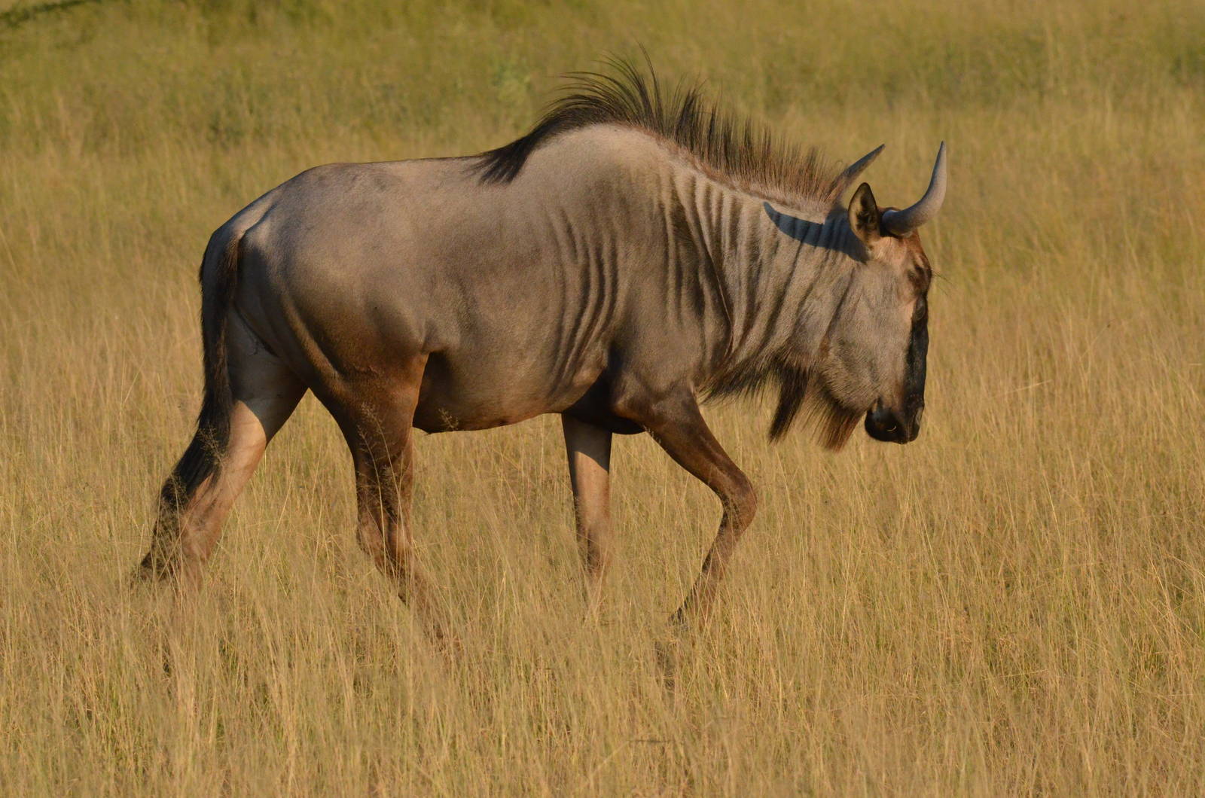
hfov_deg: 6.0
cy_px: 399
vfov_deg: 4.0
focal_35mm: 345
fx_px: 11525
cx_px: 602
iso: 2500
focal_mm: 230
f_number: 13
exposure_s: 1/2500
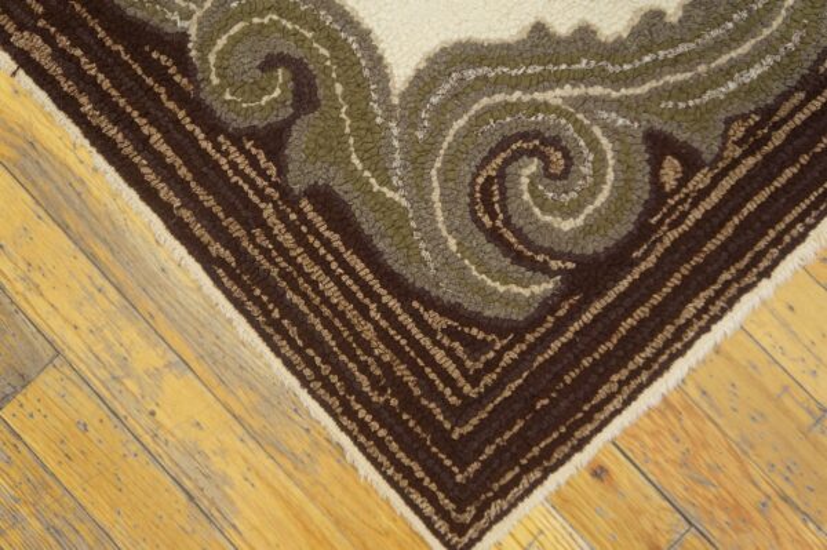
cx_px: 414
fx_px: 792
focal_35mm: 34
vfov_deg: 38.3
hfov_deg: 55.1
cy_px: 275
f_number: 4
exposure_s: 1/60
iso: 1000
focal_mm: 23
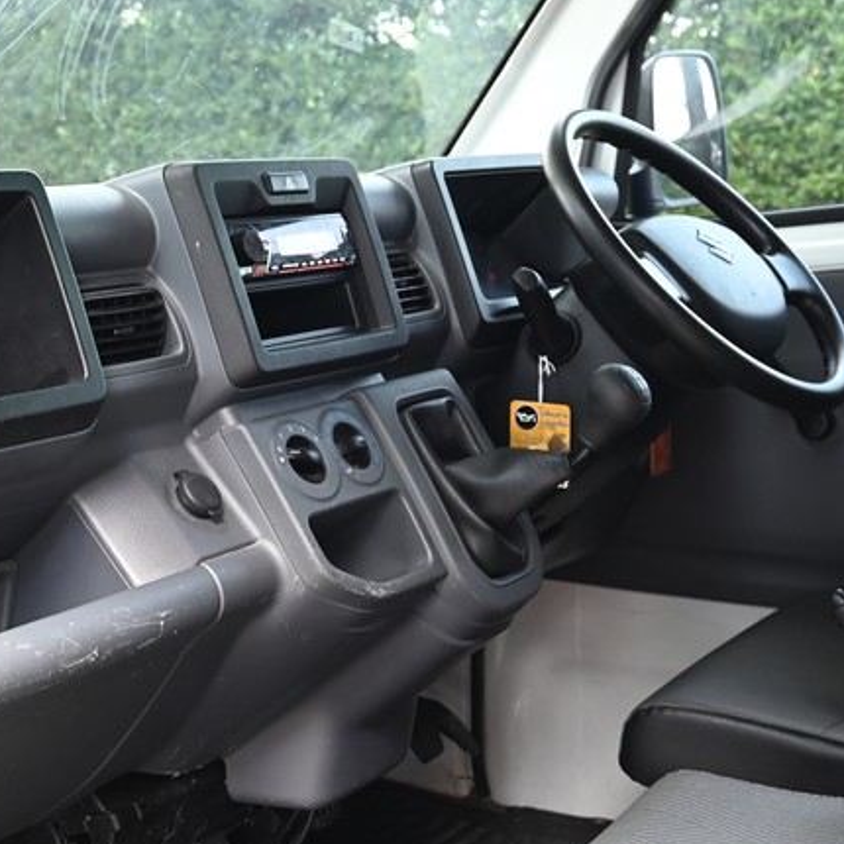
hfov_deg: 27.2
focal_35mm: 63
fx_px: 1738
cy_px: 463
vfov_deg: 27.3
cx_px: 330
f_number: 5.6
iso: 800
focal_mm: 29
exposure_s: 1/80
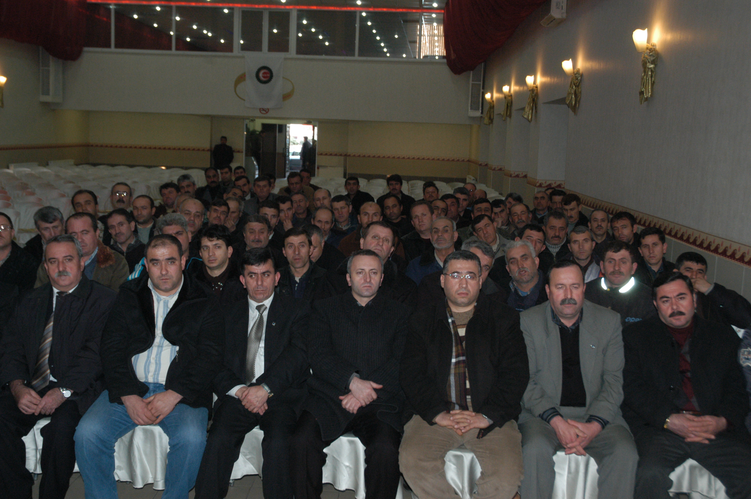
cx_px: 376
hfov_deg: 45.0
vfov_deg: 30.8
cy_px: 250
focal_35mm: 44
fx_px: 907
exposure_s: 1/60
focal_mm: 29
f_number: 6.3
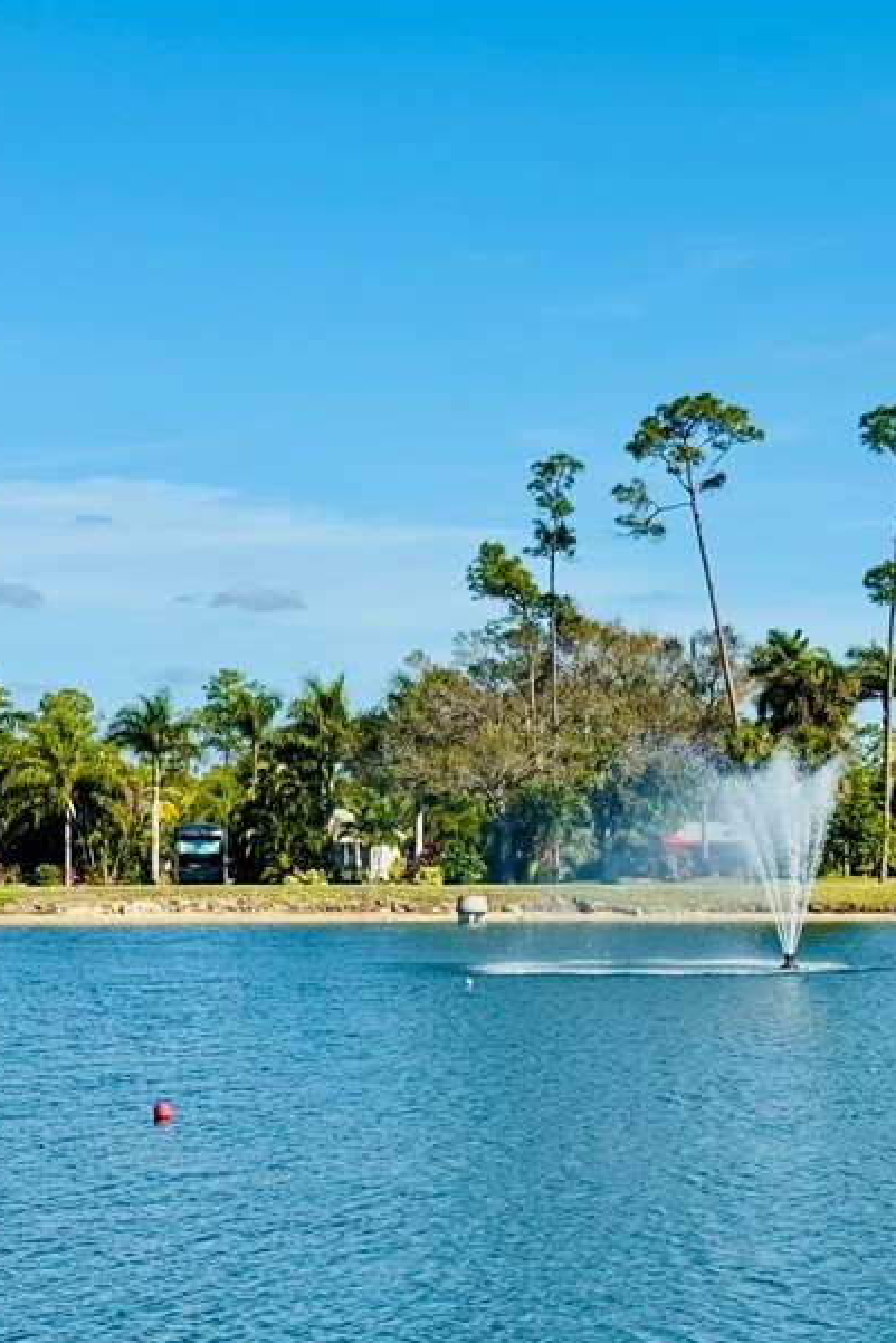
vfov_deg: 23.8
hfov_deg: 16.0
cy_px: 840
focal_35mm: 85
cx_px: 648
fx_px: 3171
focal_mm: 6.76
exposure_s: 1/4975
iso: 64
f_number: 1.78
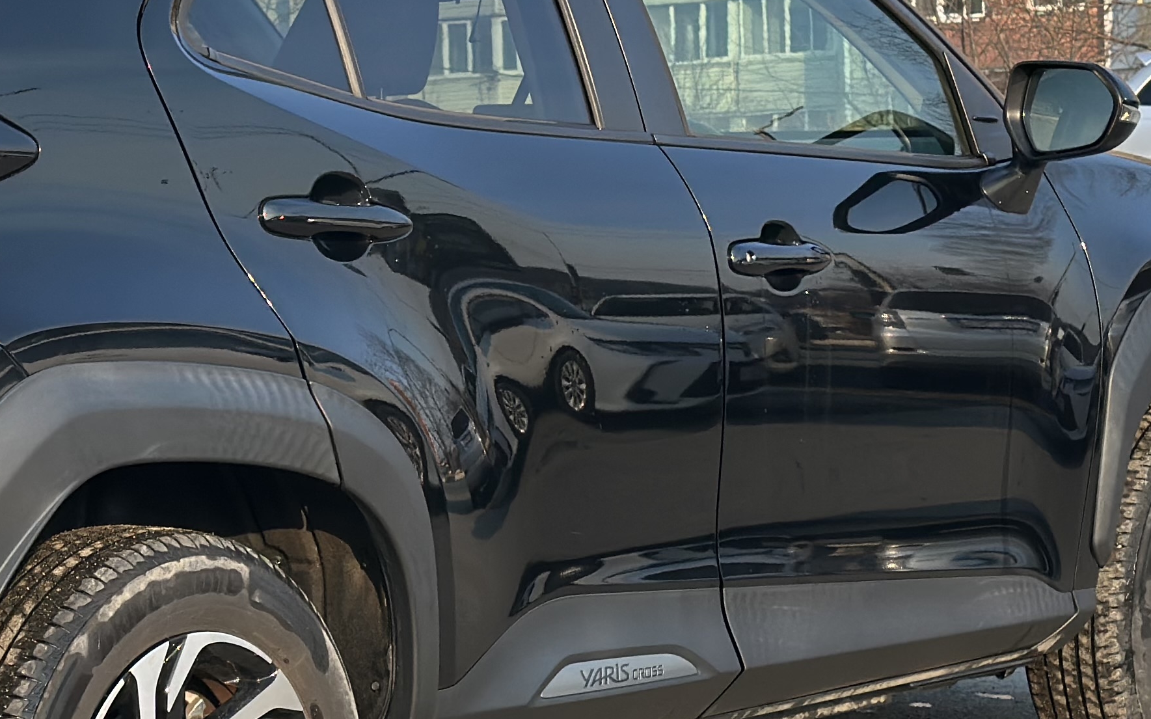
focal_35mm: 116
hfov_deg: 17.8
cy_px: 517
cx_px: 189
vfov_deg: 11.3
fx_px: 3638
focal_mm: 6.86
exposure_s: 1/1517
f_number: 1.78
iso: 80
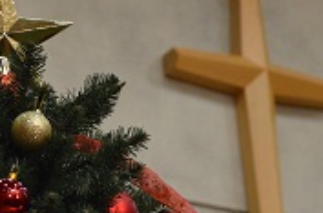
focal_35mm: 288
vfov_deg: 4.7
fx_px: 2578
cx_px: 104
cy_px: 167
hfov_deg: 7.2
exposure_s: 1/200
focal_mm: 85
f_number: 5.6
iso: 3200
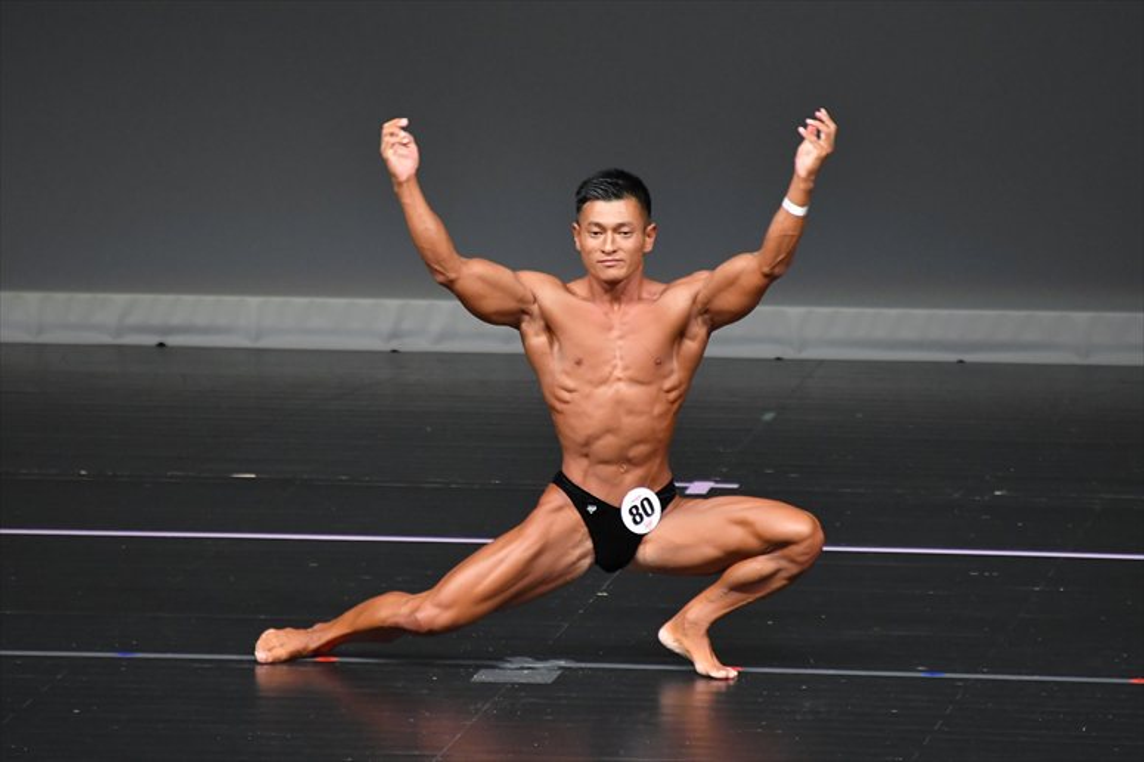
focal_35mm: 450
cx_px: 572
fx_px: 14293
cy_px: 381
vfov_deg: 3.1
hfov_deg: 4.6
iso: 4000
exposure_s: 1/400
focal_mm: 300
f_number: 5.6
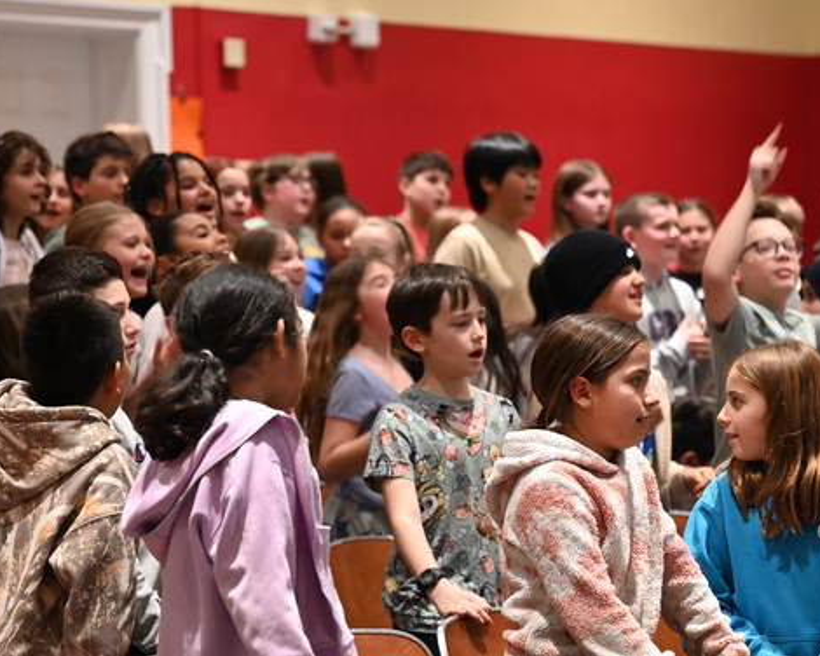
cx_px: 326
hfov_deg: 13.3
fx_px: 3519
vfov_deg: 10.7
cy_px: 329
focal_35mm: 145
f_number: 2.8
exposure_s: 1/60
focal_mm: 71
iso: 3200
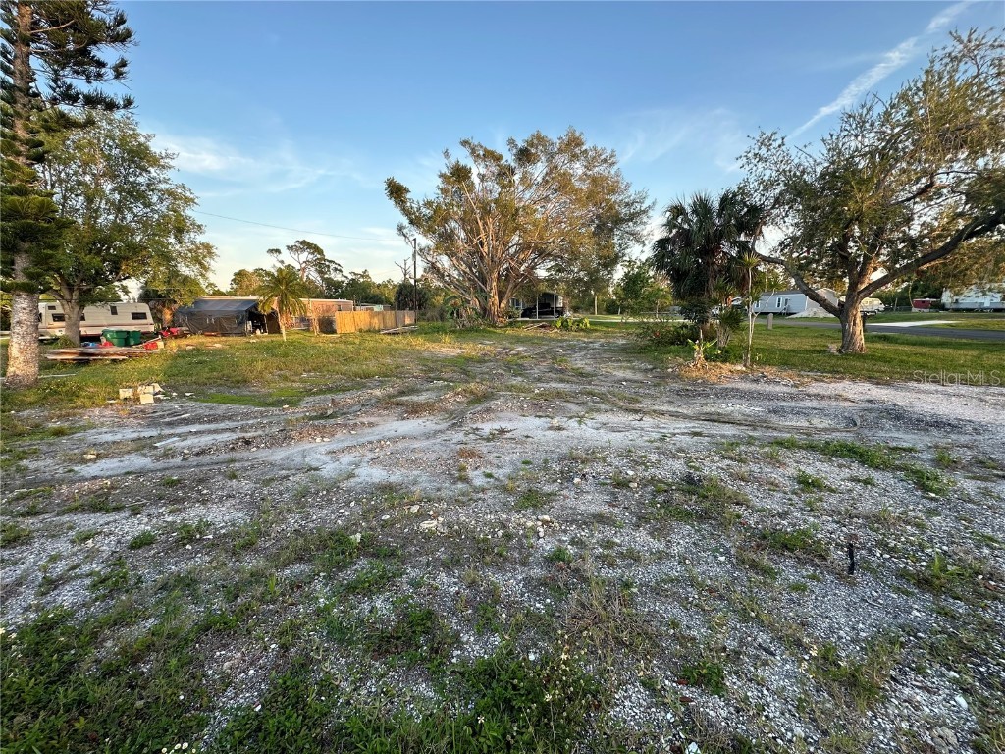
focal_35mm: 14
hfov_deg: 102.1
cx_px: 502
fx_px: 406
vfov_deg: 85.7
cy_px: 377
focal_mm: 2.22
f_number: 2.2
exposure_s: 1/117
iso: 40
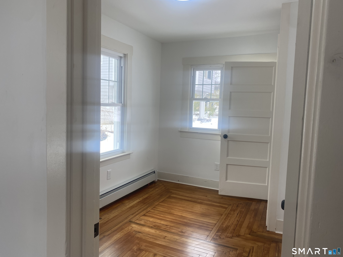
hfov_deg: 67.3
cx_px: 172
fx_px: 258
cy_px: 128
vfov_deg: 53.1
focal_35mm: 26
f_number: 1.8
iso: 32
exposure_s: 1/162
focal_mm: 4.25
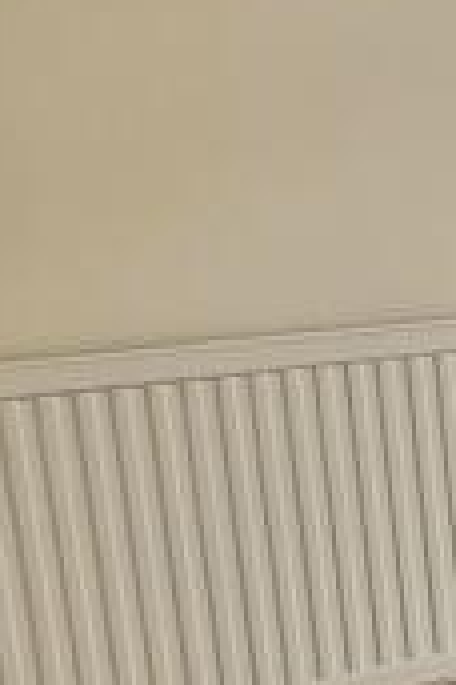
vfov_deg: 25.1
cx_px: 1488
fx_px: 1539
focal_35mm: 81
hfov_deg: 10.2
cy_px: 332
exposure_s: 1/263
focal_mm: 2.2
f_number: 2.2
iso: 50
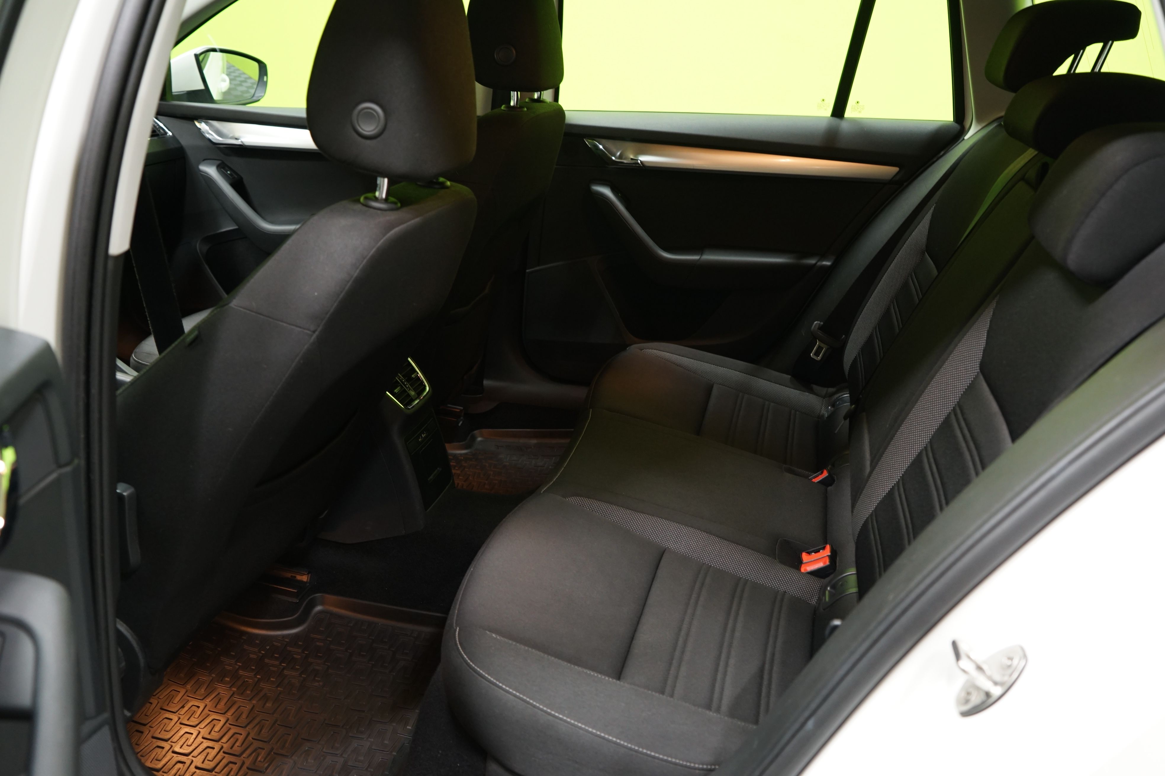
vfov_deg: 43.6
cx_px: 582
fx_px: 971
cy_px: 388
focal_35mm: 30
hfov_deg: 61.9
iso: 1000
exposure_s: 1/20
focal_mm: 30
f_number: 4.5
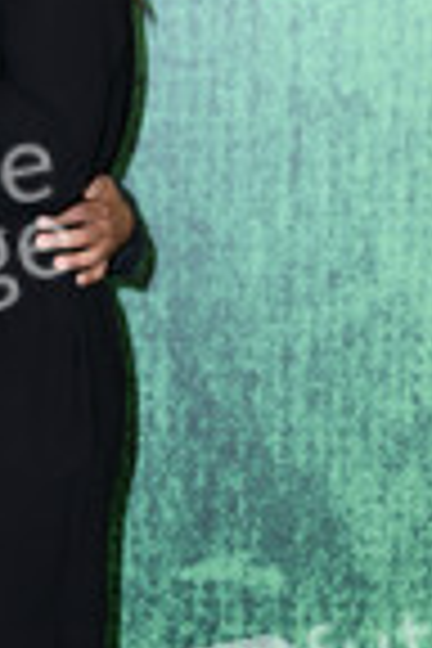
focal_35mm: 133
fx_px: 2394
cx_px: -32
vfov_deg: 15.4
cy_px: 477
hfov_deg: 10.2
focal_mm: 48
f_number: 6.3
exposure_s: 1/160
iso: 200
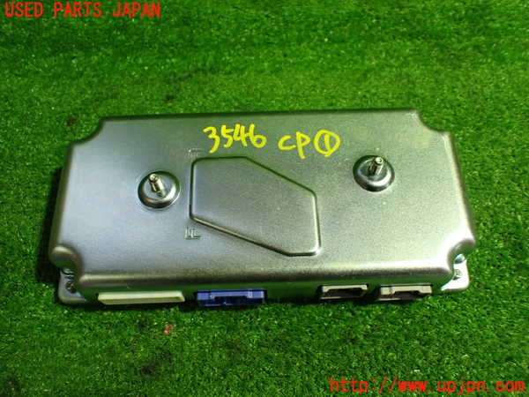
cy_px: 198
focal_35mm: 30
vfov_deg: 46.8
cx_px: 264
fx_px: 458
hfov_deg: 60.0
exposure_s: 1/125
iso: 800
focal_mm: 5.4
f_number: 2.3
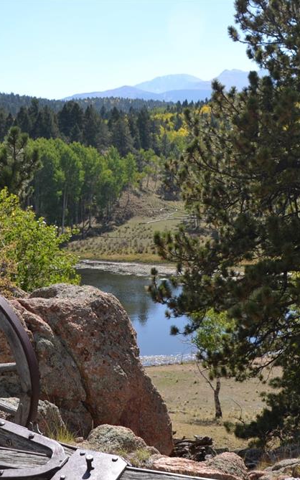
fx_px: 704
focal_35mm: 54
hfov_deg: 24.1
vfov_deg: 37.7
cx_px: 154
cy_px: 243
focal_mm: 23
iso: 100
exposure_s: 1/200
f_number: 7.1
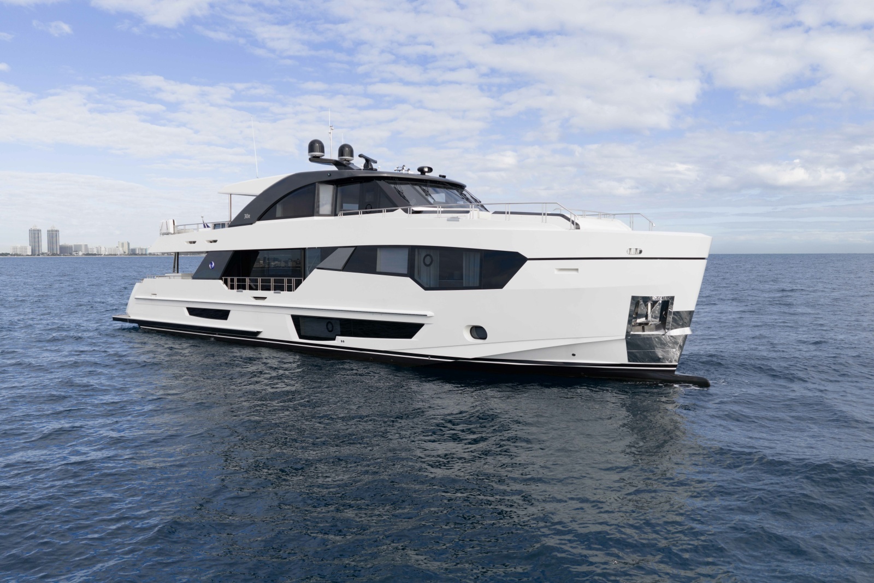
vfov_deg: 46.4
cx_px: 437
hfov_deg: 65.5
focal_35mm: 28
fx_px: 680
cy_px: 292
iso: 100
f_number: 2
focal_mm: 14.45
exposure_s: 1/200
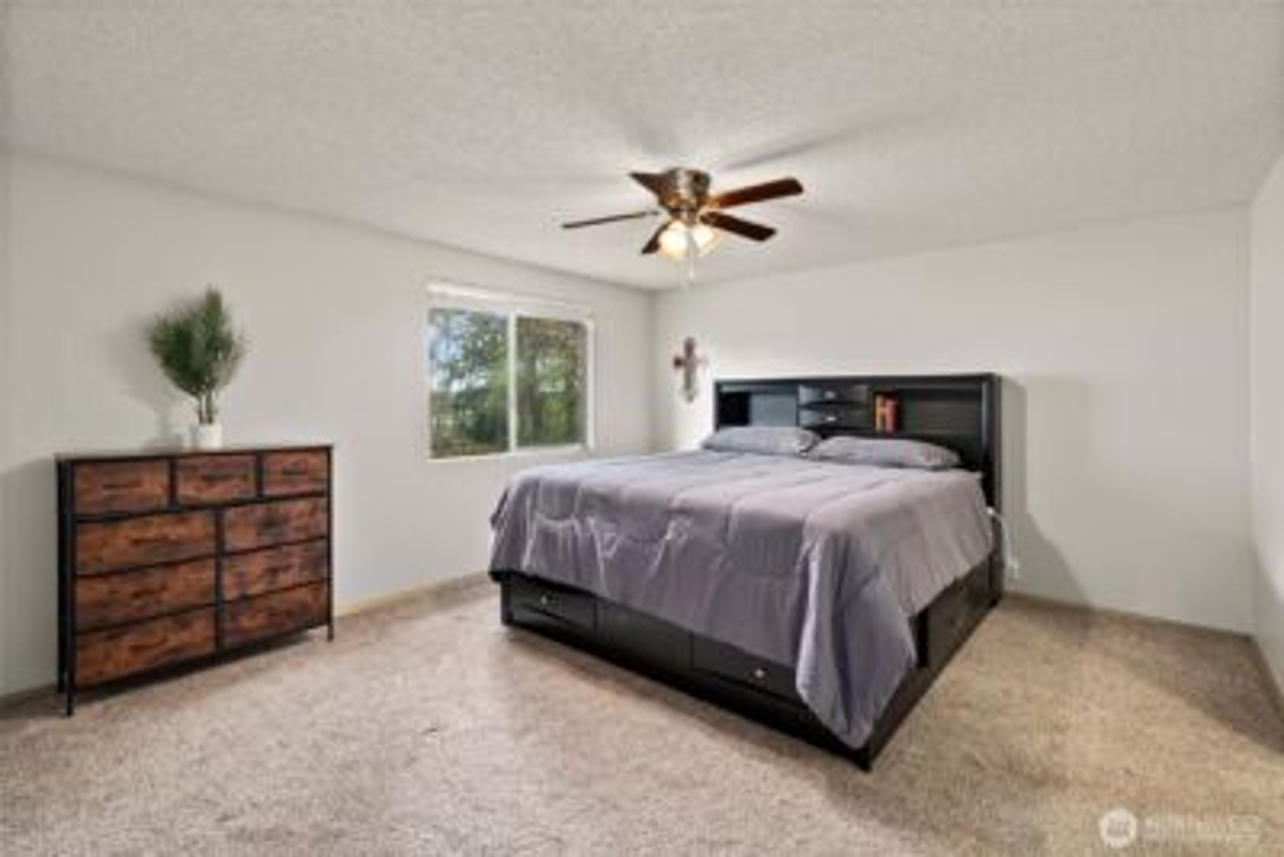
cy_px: 428
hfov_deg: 100.4
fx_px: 535
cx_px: 642
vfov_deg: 77.4
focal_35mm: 15
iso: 1000
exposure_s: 1/3
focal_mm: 15
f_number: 7.1
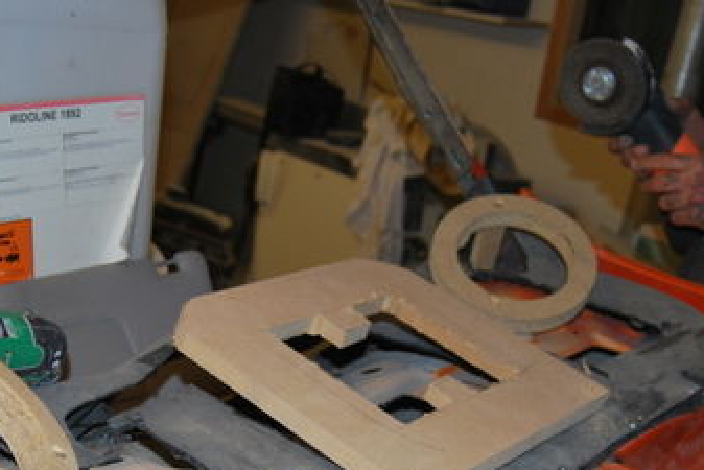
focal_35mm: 57
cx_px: 257
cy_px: 380
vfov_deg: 23.4
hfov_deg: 34.8
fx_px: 1115
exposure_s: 1/60
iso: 200
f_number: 3.8
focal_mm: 20
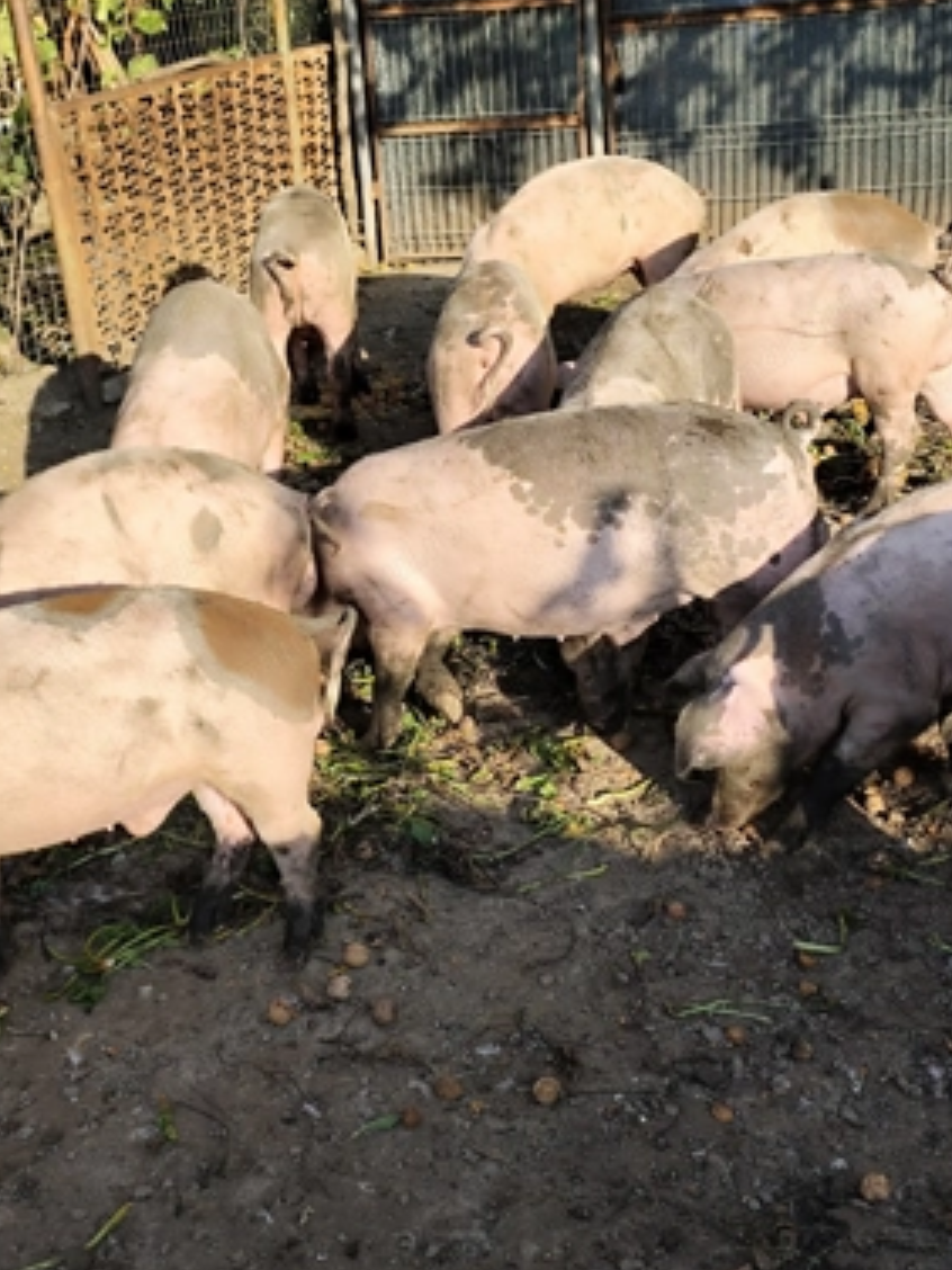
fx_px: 1797
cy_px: 662
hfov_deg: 29.7
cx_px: 483
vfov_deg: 38.9
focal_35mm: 49
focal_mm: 6.19
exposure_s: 1/560
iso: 50
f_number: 1.65
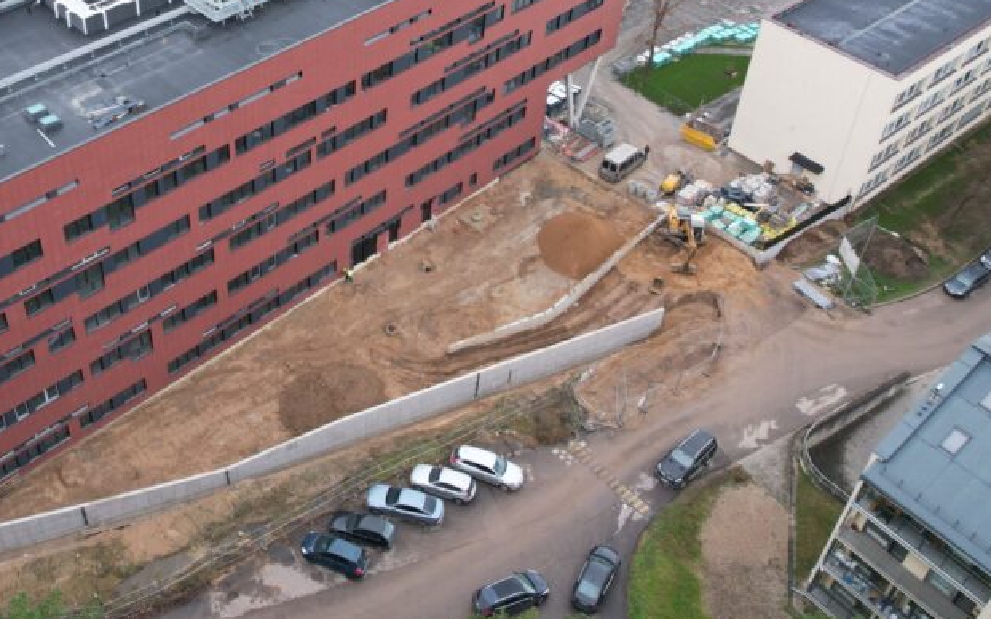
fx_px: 999
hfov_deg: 51.2
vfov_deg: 33.3
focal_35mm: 37
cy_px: 114
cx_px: 290
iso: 200
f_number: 2.8
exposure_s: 1/125
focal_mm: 8.38
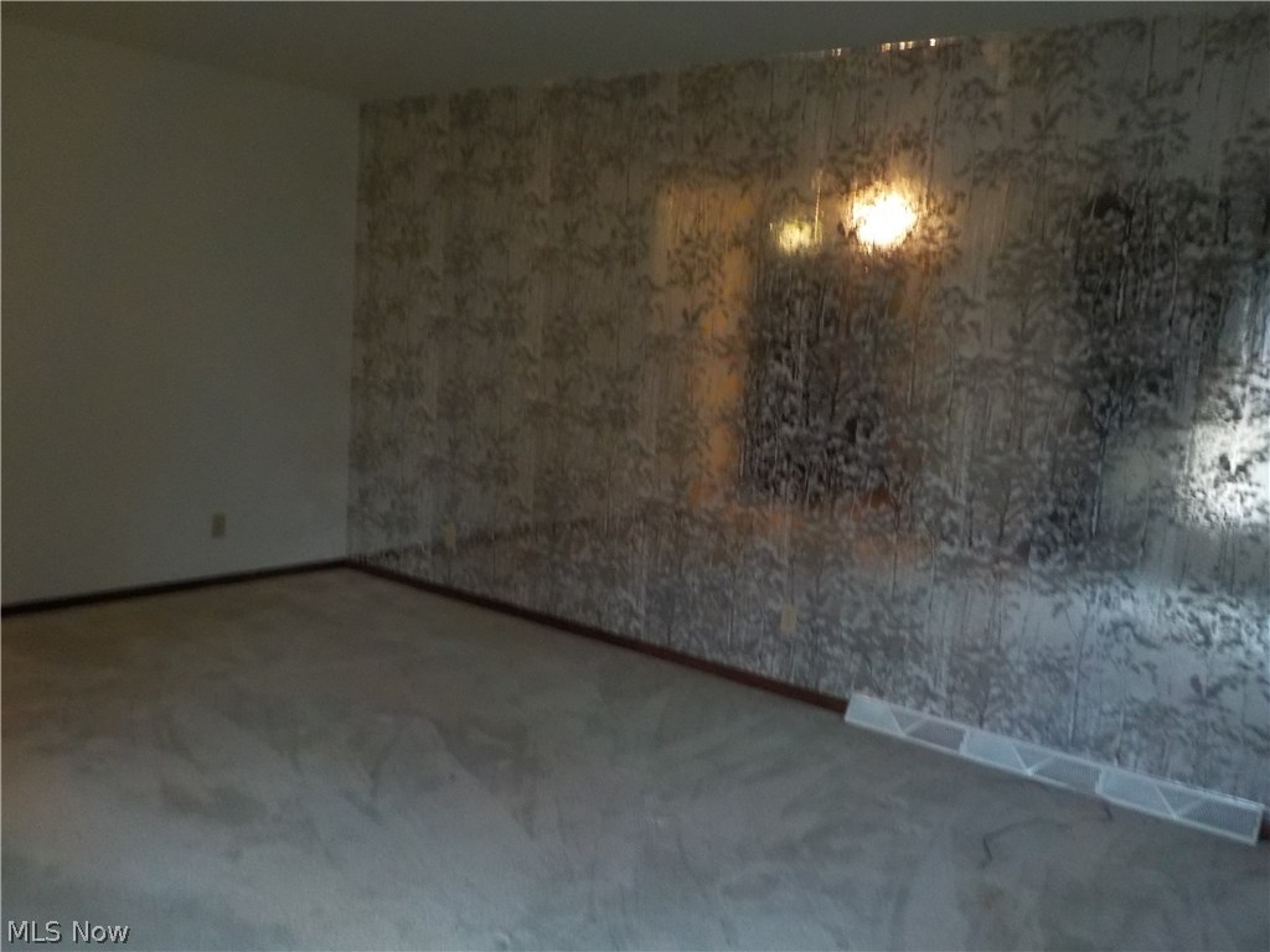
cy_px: 476
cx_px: 635
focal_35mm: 30
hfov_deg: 60.0
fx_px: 1101
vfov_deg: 46.8
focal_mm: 4.1
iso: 560
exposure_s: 1/15
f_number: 3.3
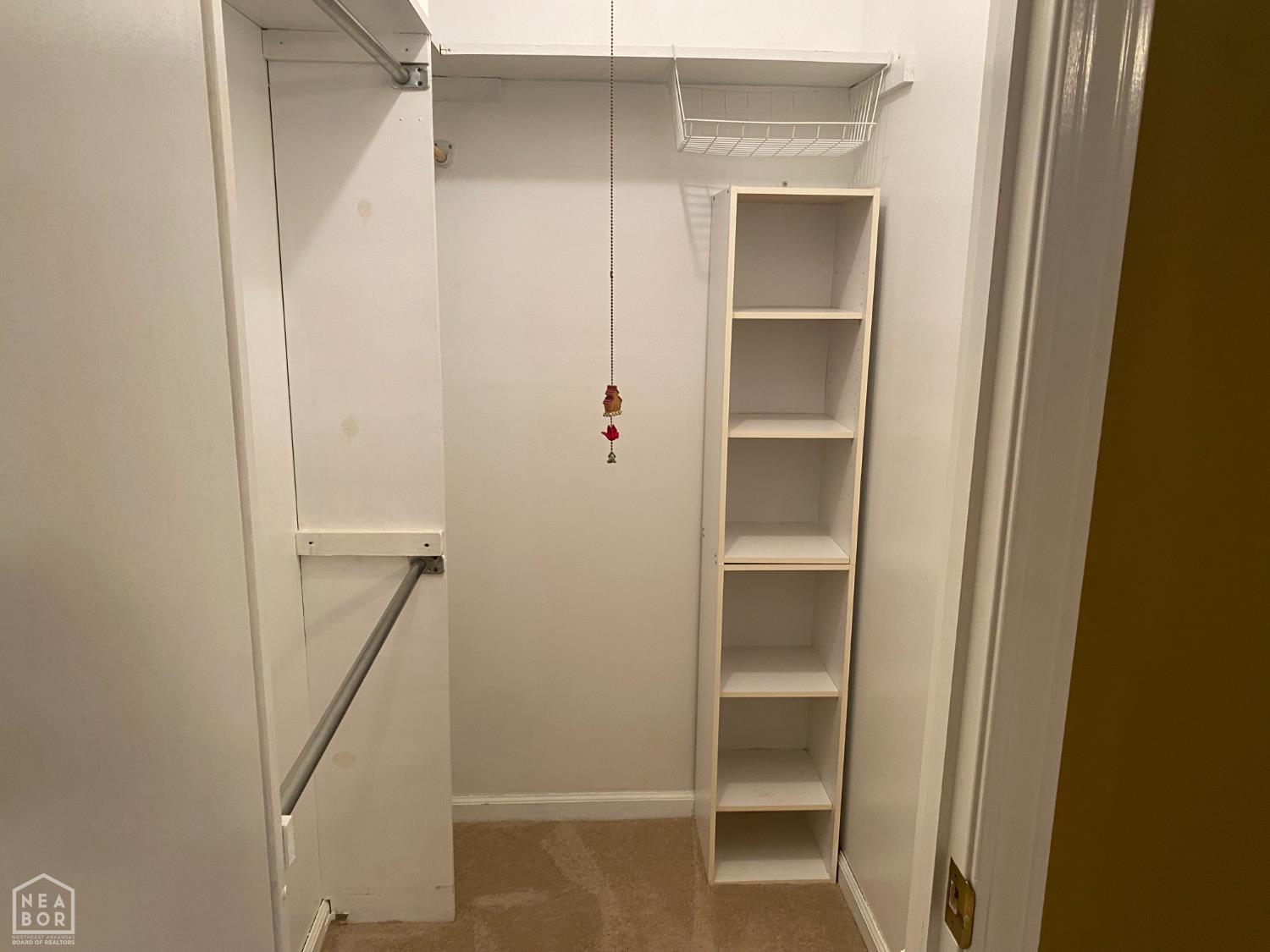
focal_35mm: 26
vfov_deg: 53.1
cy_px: 476
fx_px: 954
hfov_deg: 67.3
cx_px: 635
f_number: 1.8
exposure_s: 1/60
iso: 125
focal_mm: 4.25
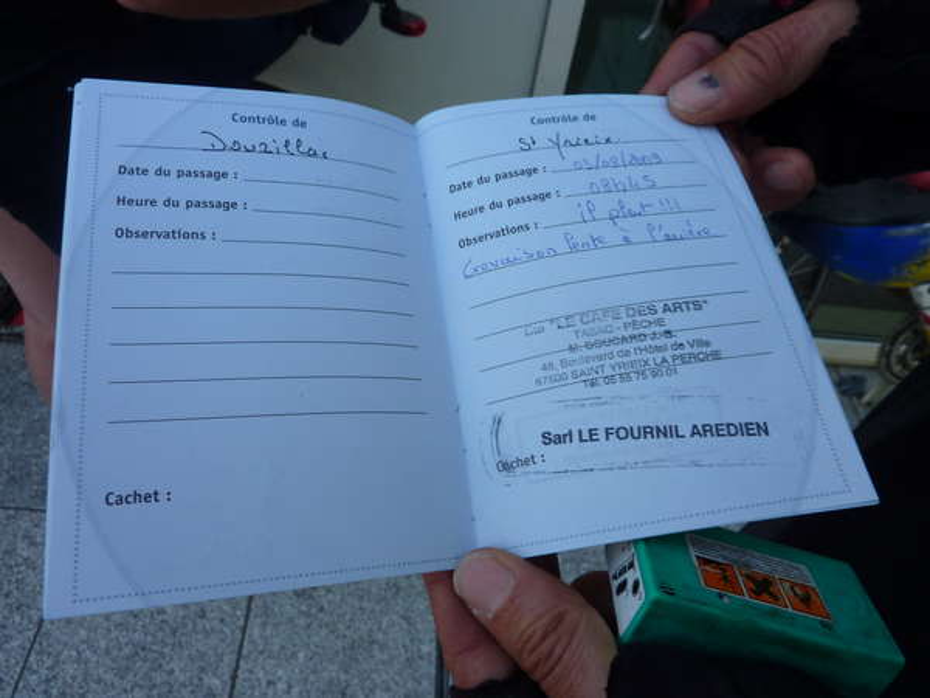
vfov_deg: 54.9
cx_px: 465
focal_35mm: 25
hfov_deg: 69.4
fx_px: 672
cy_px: 349
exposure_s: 1/125
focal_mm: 4.1
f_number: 4
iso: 80
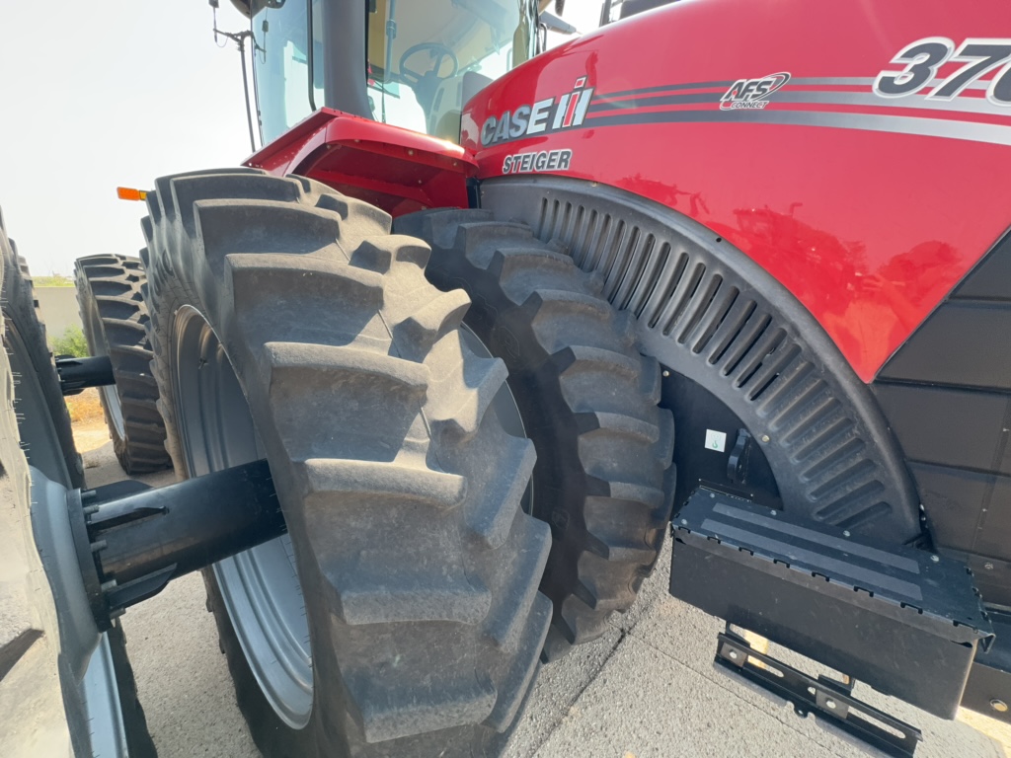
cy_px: 379
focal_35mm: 14
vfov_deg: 85.7
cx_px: 506
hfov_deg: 102.1
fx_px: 409
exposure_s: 1/203
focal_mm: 2.22
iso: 64
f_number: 2.2
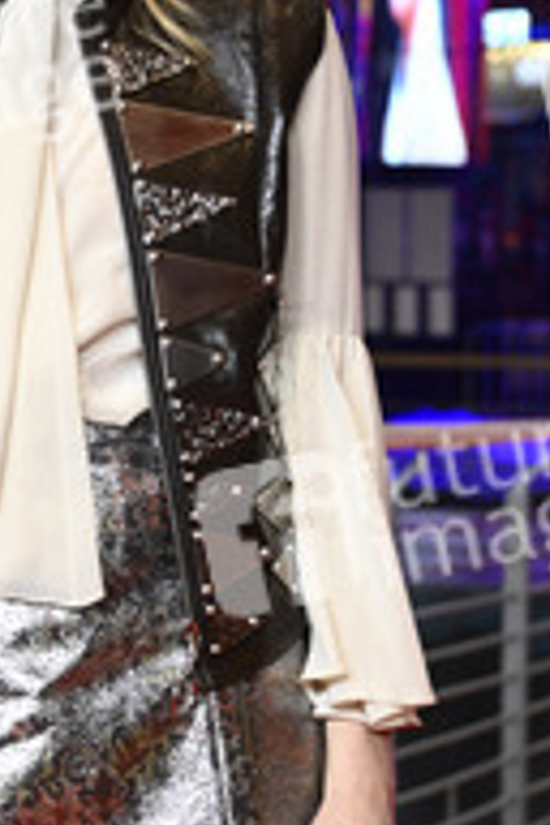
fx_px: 3918
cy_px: 301
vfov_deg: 12.0
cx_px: 26
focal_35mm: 171
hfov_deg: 8.0
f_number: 5.6
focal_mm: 82
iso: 5000
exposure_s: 1/250
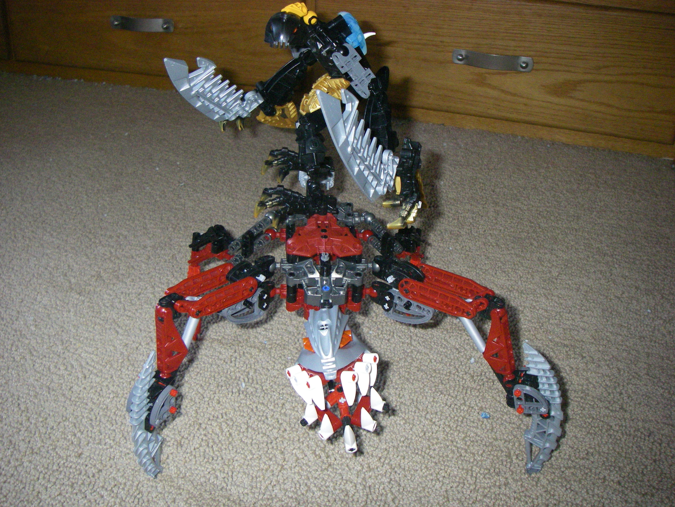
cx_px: 338
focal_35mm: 38
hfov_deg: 49.0
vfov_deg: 37.7
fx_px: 741
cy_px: 254
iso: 400
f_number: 3.3
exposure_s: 1/50
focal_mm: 6.3
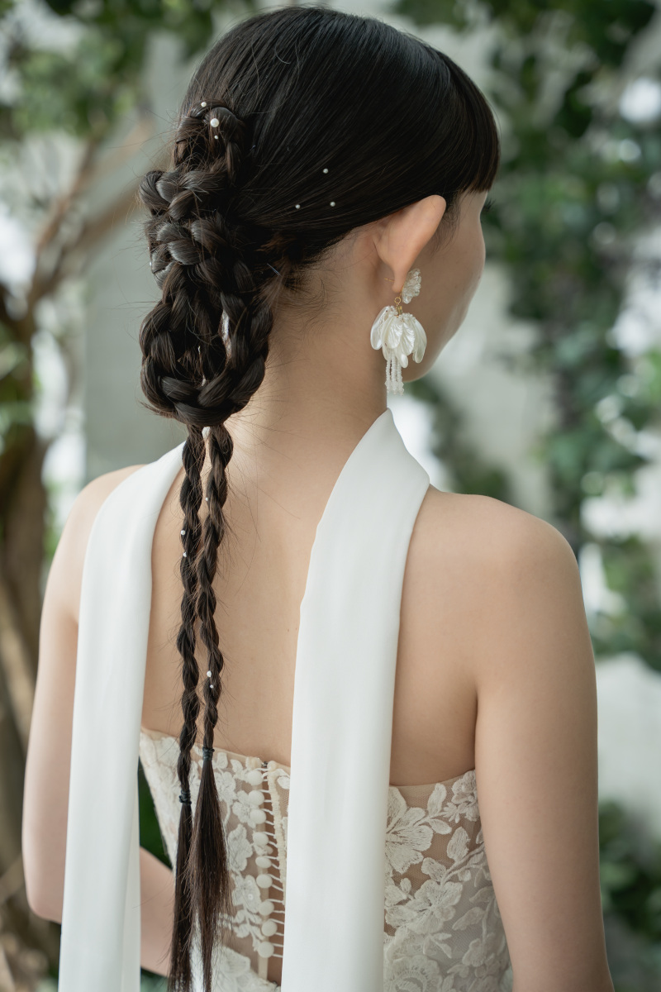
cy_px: 496
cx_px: 330
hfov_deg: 20.7
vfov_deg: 30.6
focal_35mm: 66
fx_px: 1812
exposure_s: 1/100
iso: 100
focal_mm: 65.8
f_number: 2.8
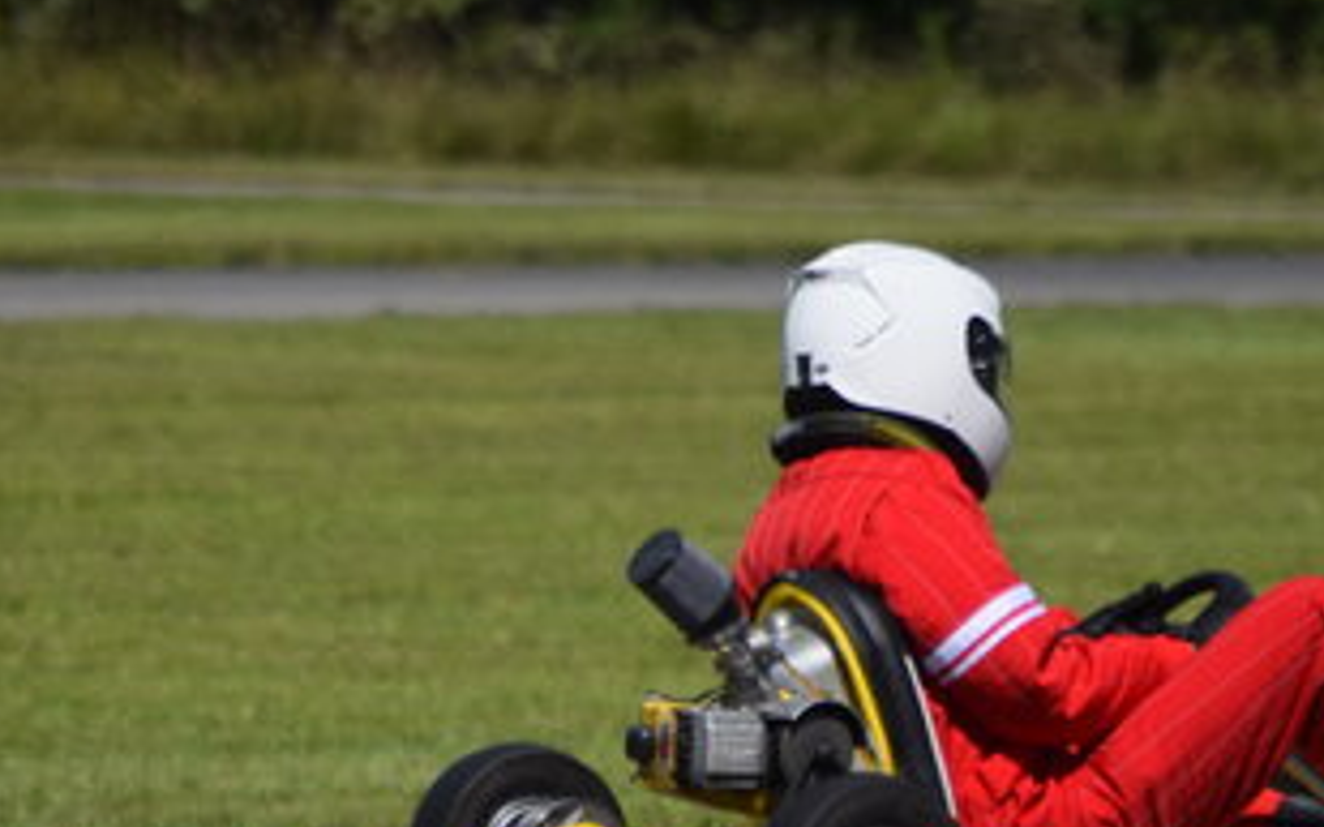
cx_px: 711
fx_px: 22873
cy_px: 743
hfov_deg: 3.3
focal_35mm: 634
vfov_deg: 2.1
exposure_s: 1/2000
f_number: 5.6
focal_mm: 200
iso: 220
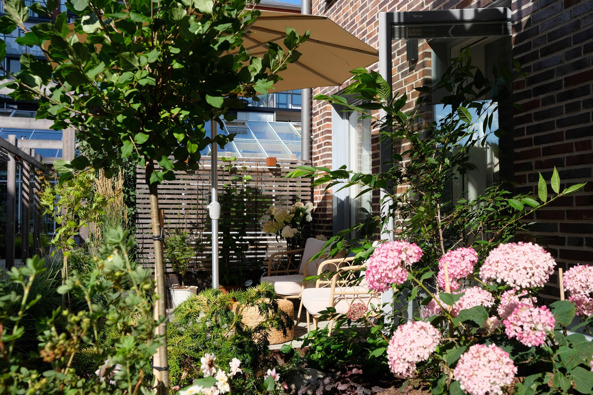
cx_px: 296
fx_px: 576
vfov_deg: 37.9
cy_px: 198
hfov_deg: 54.4
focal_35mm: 35
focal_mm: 23
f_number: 8
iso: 400
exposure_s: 1/480
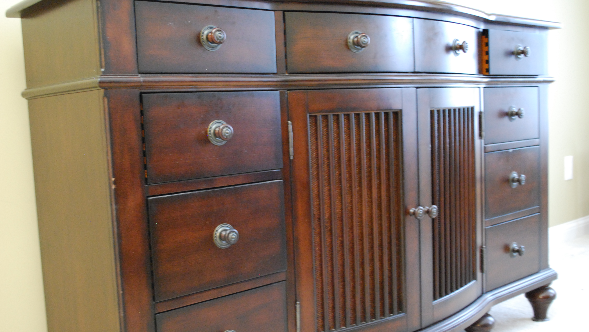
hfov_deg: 49.4
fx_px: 640
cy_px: 175
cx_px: 294
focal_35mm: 41
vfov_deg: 29.0
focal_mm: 26
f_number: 4.2
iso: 1600
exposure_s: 1/5
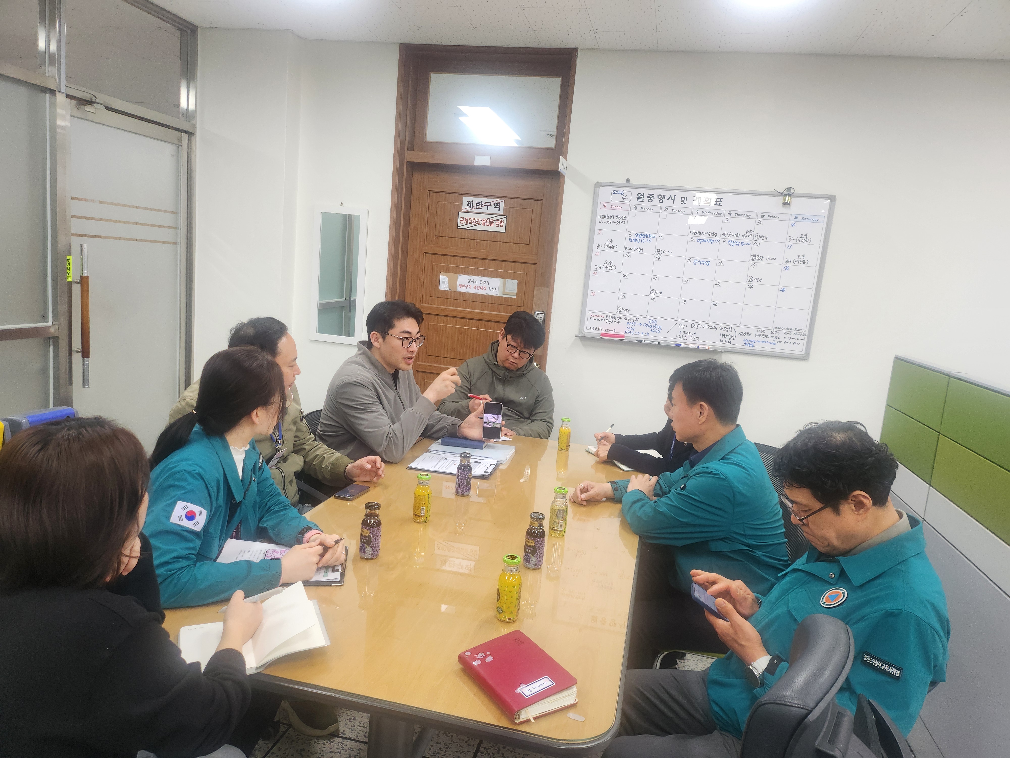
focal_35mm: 24
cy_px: 379
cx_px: 505
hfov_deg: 71.6
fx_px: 700
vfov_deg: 56.8
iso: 200
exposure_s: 1/120
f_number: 1.8
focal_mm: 5
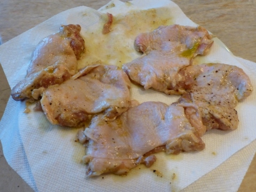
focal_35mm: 30
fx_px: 222
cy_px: 96
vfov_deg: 46.8
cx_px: 128
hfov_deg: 60.0
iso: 400
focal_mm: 5.4
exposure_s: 1/40
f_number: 3.6
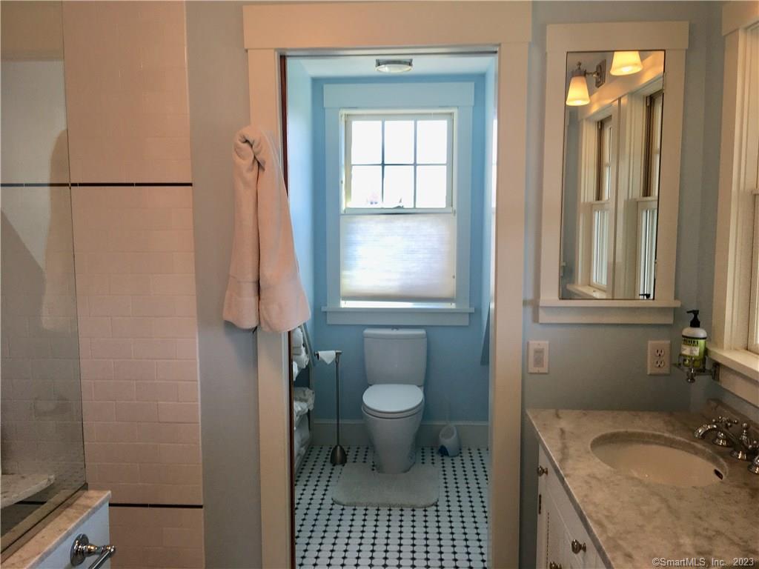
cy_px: 284
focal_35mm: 29
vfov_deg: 48.2
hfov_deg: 61.7
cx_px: 380
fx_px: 636
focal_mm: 4.15
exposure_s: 1/60
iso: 32
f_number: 2.2
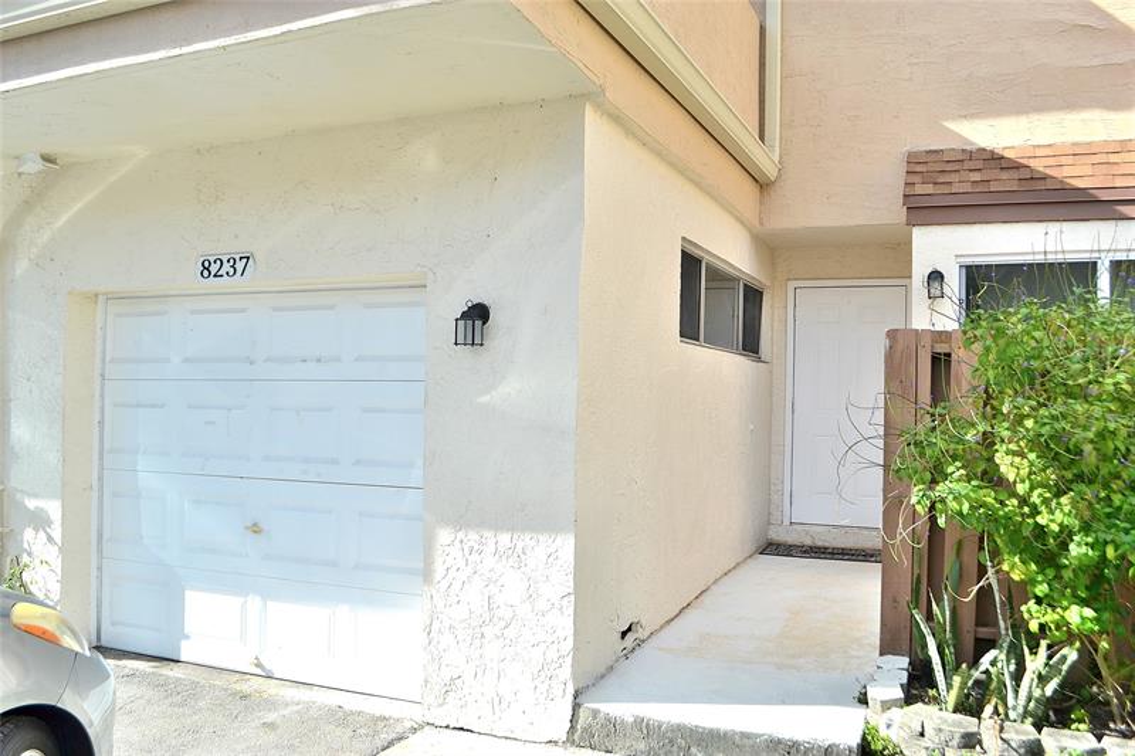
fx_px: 946
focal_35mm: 30
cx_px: 568
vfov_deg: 43.6
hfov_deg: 61.9
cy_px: 378
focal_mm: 20
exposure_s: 1/250
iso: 100
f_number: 8
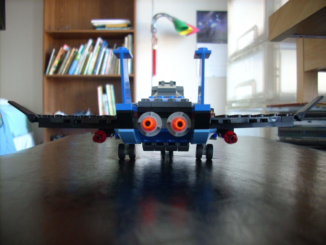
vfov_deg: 38.7
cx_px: 163
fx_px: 348
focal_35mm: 37
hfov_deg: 50.1
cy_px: 122
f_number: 2.8
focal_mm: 6.2
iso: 200
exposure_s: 1/11.3
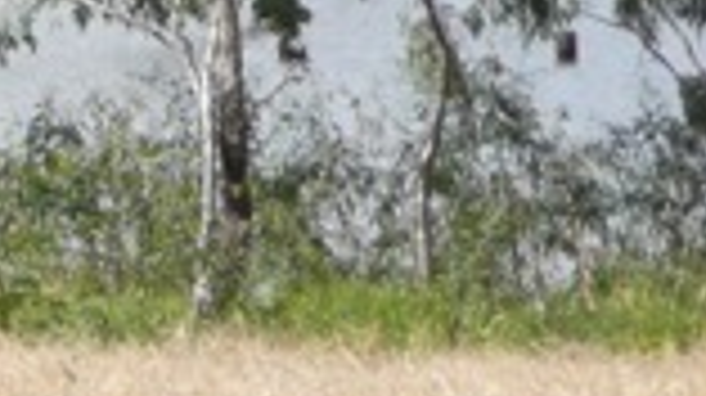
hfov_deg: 3.0
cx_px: -800
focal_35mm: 710
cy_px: -490
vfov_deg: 1.7
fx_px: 13280
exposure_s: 1/400
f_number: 4.7
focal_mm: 20.9
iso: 100
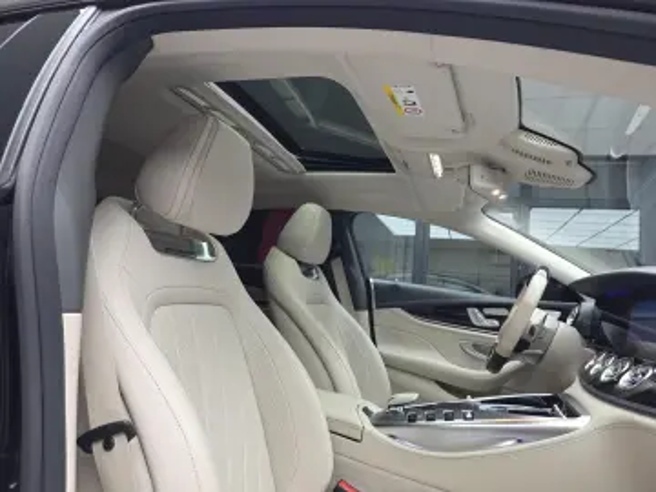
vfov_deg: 58.9
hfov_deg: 73.9
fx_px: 436
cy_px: 246
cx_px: 328
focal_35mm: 23
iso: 50
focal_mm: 6.25
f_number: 1.7
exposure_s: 1/100
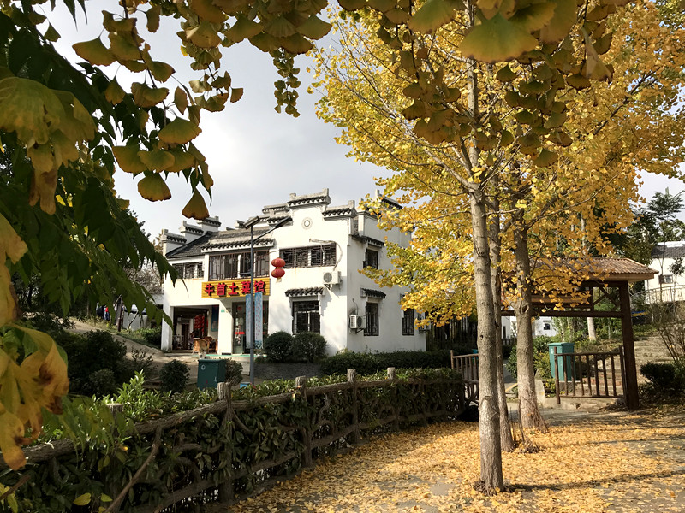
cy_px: 256
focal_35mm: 28
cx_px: 342
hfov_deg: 63.4
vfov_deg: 49.7
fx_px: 554
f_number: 1.8
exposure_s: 1/1996
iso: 20
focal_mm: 3.99
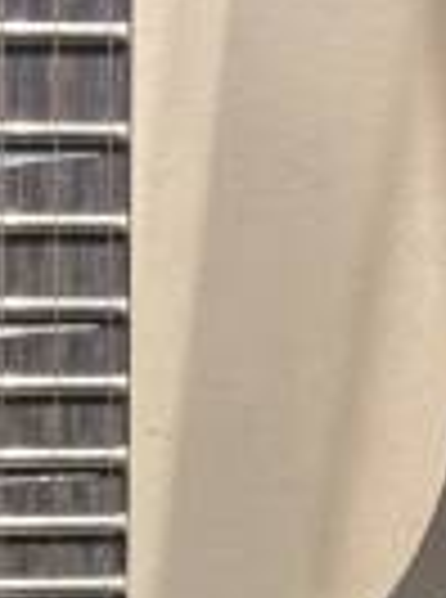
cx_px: -68
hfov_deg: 14.1
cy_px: 926
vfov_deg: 17.2
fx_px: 1761
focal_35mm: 102
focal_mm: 5.96
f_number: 1.6
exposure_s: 1/60
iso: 250
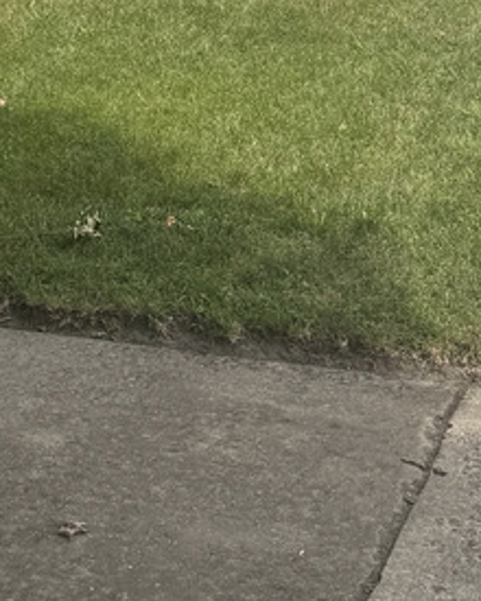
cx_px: 247
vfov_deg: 18.3
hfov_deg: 16.7
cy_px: -328
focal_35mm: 92
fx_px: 1637
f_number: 1.78
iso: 80
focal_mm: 6.76
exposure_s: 1/3802
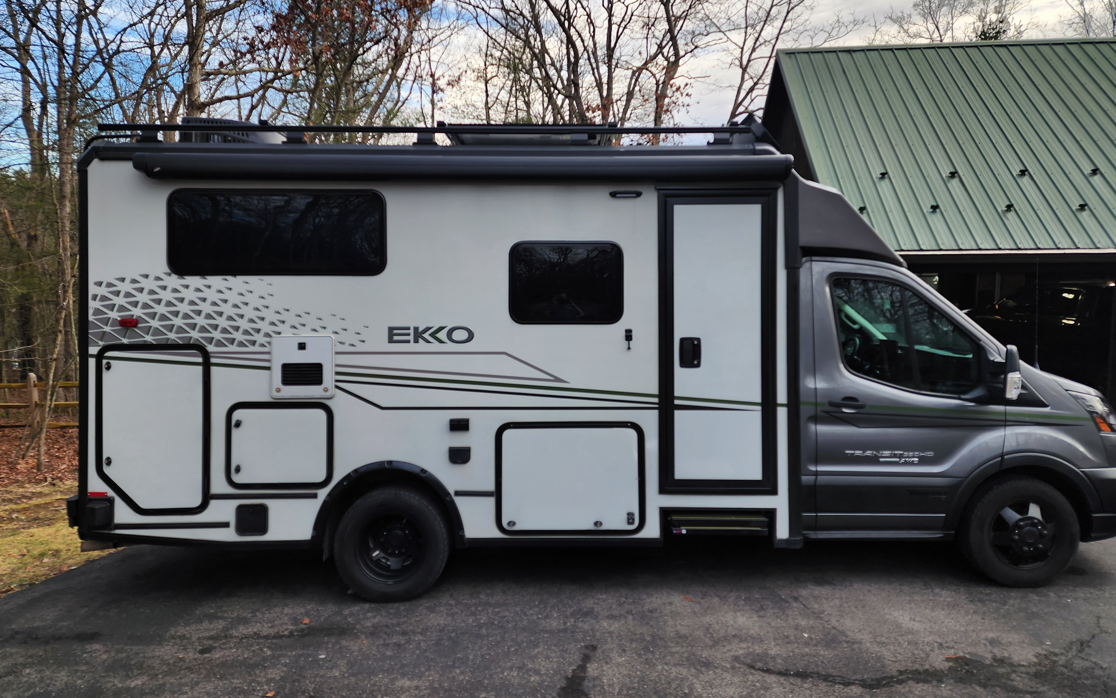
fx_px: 760
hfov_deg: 72.5
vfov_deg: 49.2
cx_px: 571
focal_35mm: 25
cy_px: 321
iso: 20
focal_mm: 6.4
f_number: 1.8
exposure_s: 1/180
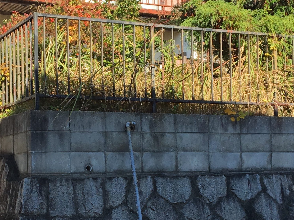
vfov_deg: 18.8
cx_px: 102
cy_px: 163
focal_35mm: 78
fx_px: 662
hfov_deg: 24.9
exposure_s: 1/680
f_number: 2.2
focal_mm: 4.15
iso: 25
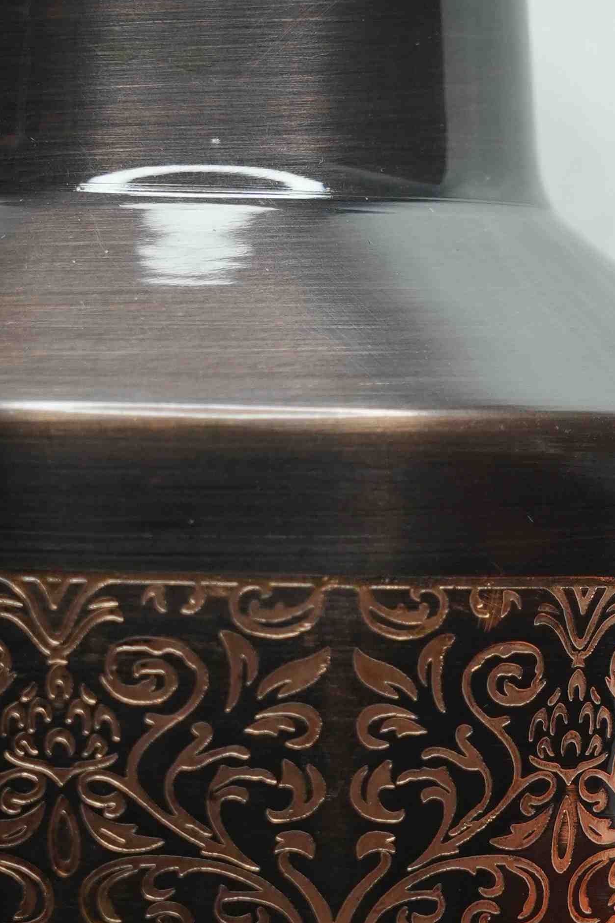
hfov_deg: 7.5
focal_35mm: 183
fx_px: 4688
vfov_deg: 11.2
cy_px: 554
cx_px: 550
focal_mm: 49
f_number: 5.6
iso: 400
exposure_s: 1/80
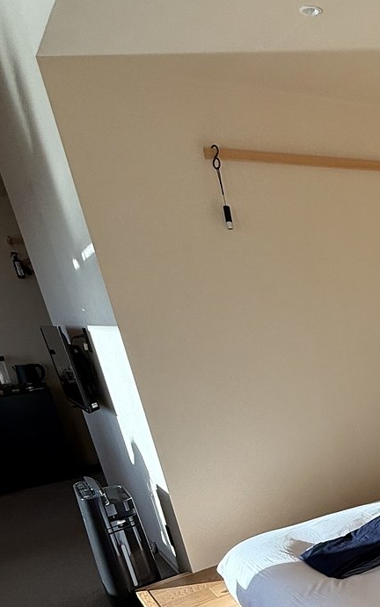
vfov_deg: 52.8
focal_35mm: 33
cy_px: 517
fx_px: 547
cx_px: 496
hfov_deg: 30.2
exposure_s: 1/236
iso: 50
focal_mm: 2.22
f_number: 2.2
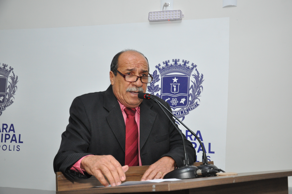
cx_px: 146
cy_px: 97
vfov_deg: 22.6
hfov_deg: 33.4
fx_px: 486
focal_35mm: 60
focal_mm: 40
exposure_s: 1/60
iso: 1250
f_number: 6.3
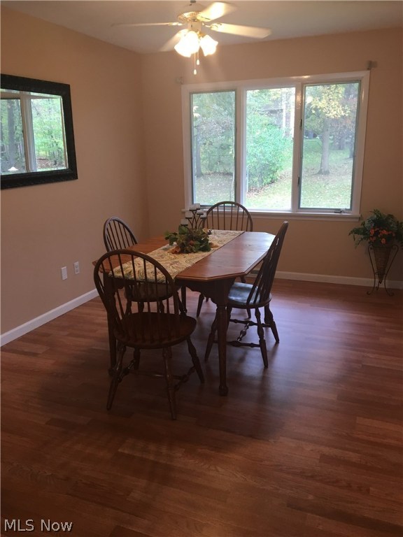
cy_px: 268
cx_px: 202
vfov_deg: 61.7
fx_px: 450
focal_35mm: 29
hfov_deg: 48.2
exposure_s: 1/30
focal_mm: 4.15
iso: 40
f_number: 2.2
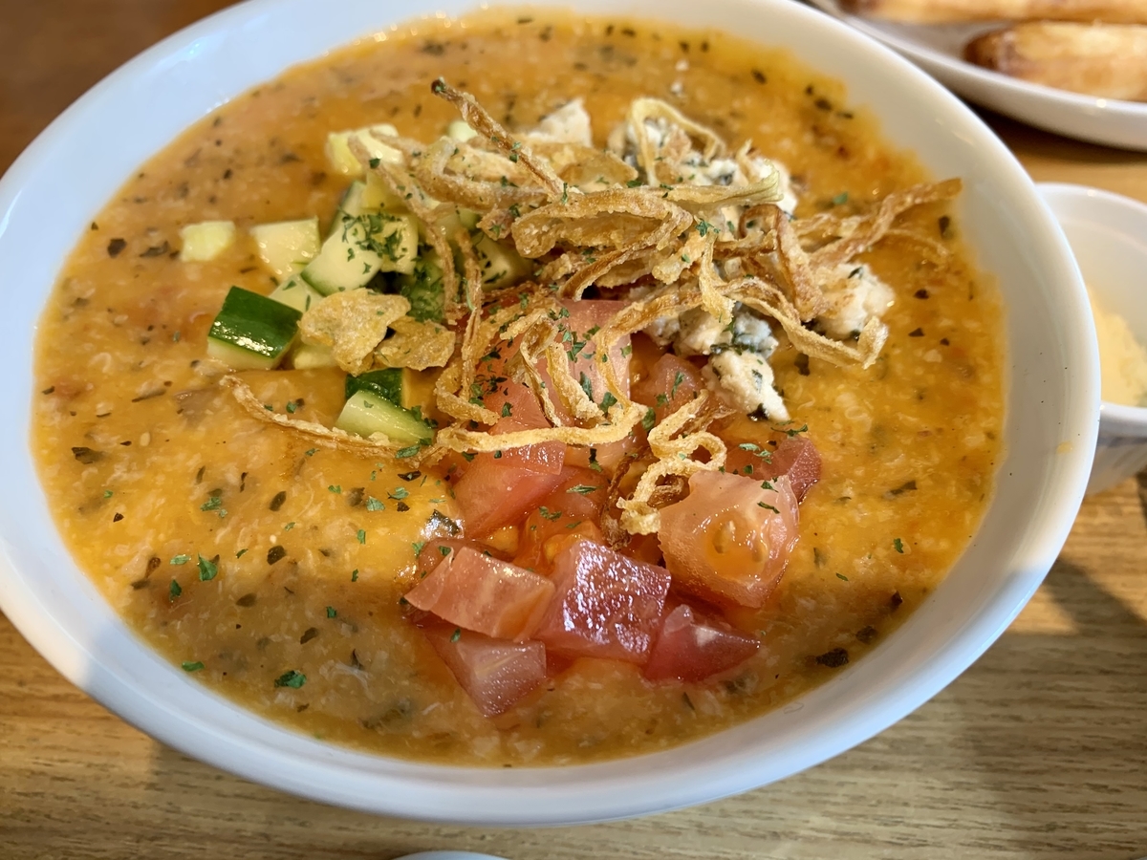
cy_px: 430
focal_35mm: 26
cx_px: 574
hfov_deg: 67.3
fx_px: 862
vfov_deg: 53.1
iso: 50
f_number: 1.8
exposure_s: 1/50
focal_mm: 4.25
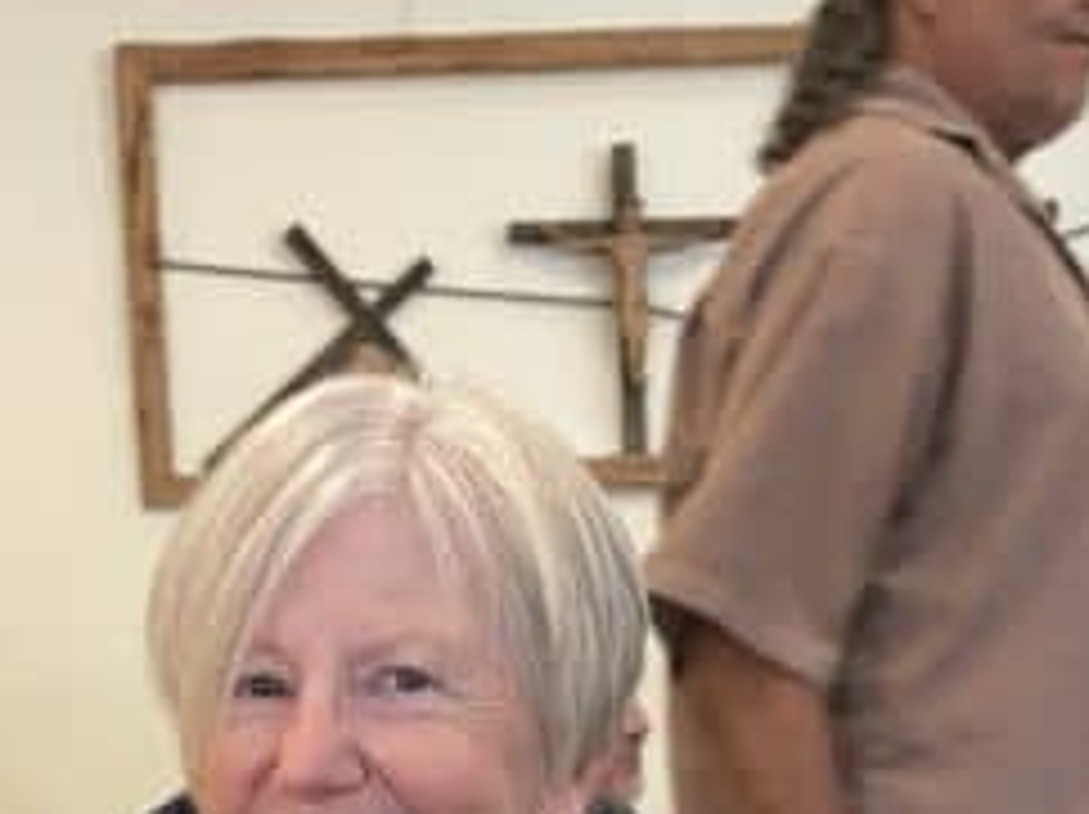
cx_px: 252
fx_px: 2703
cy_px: 1039
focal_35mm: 86
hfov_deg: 22.5
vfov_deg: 16.3
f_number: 1.6
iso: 320
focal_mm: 4.2
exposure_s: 1/60
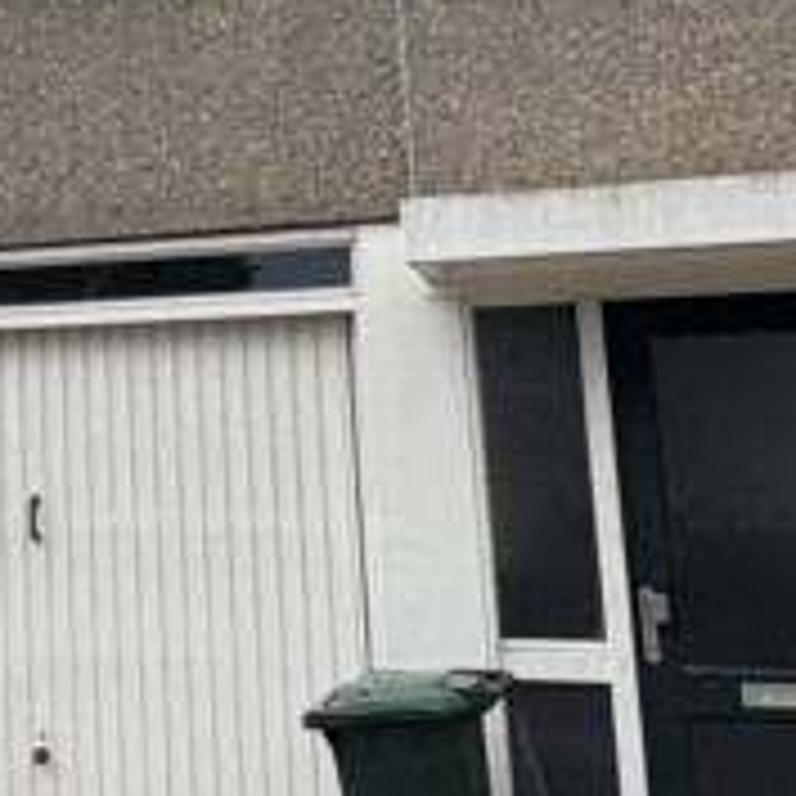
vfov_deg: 25.2
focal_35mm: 67
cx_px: -135
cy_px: 126
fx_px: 1743
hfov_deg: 23.7
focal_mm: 2.22
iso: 40
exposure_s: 1/1198
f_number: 2.2
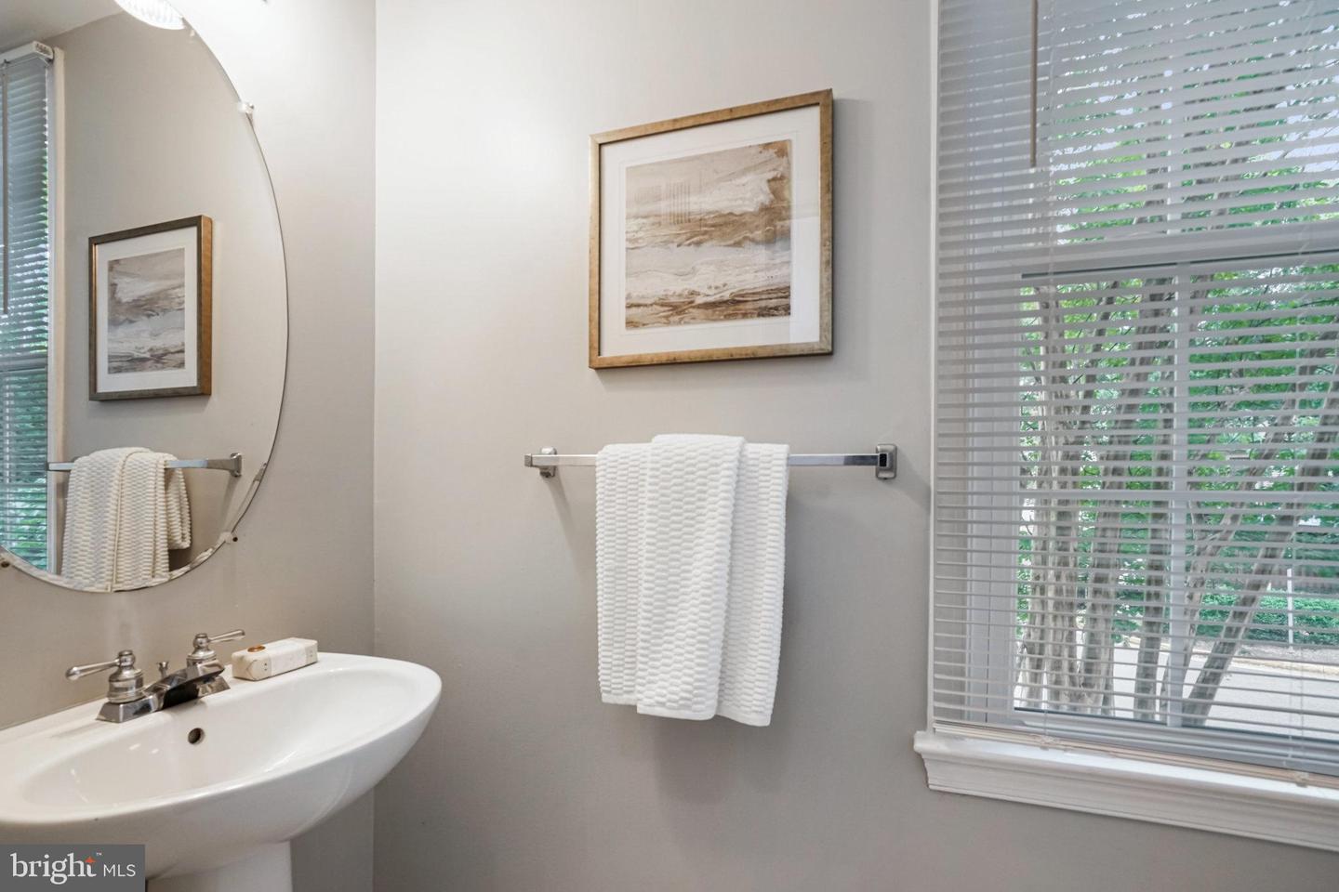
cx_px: 670
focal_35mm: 16
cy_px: 446
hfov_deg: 96.7
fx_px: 595
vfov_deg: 73.7
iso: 1250
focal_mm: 16
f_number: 8
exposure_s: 1/250
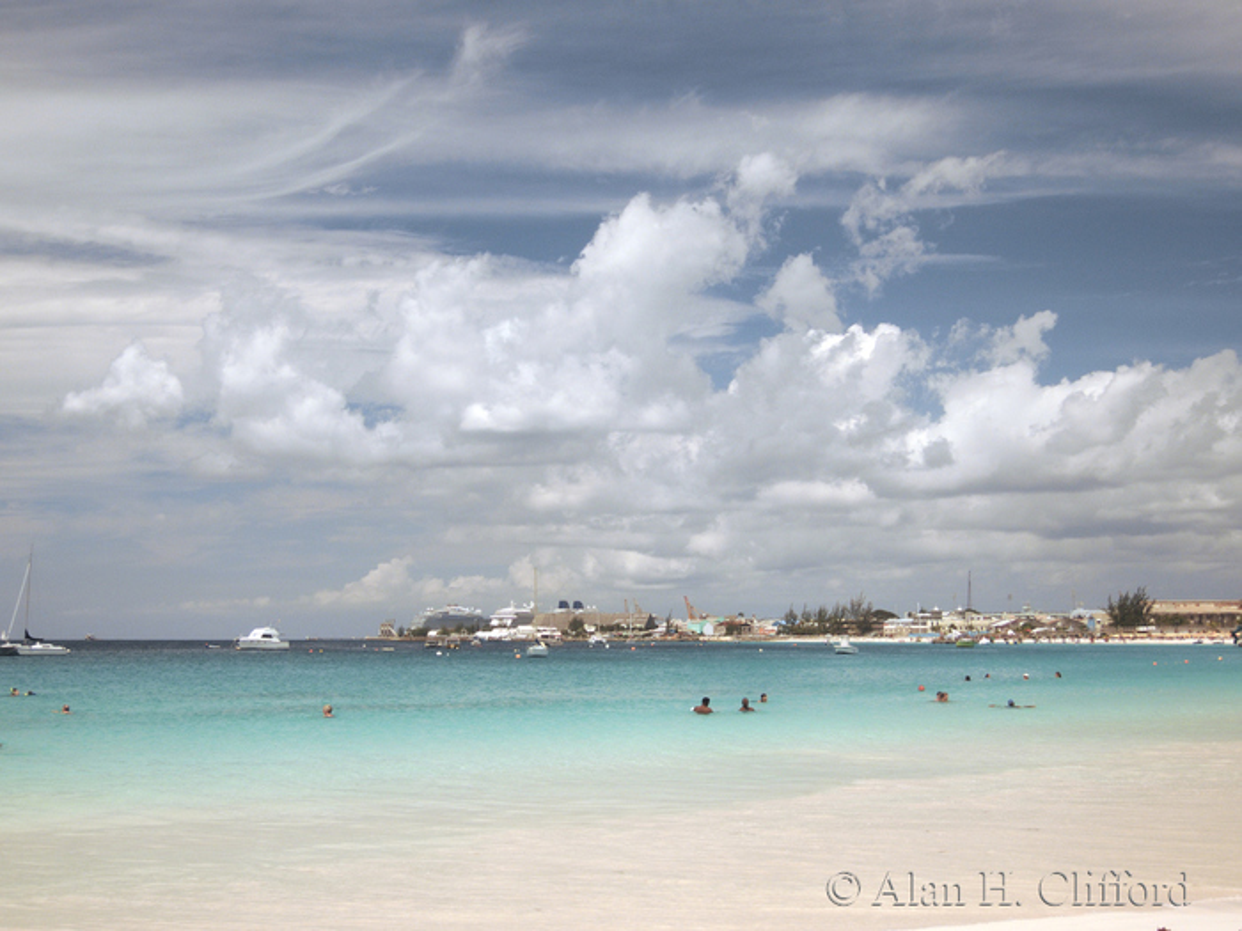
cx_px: 621
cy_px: 466
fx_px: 1794
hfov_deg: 38.2
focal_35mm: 50
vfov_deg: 29.1
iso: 100
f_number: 3.5
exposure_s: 1/640
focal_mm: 10.7
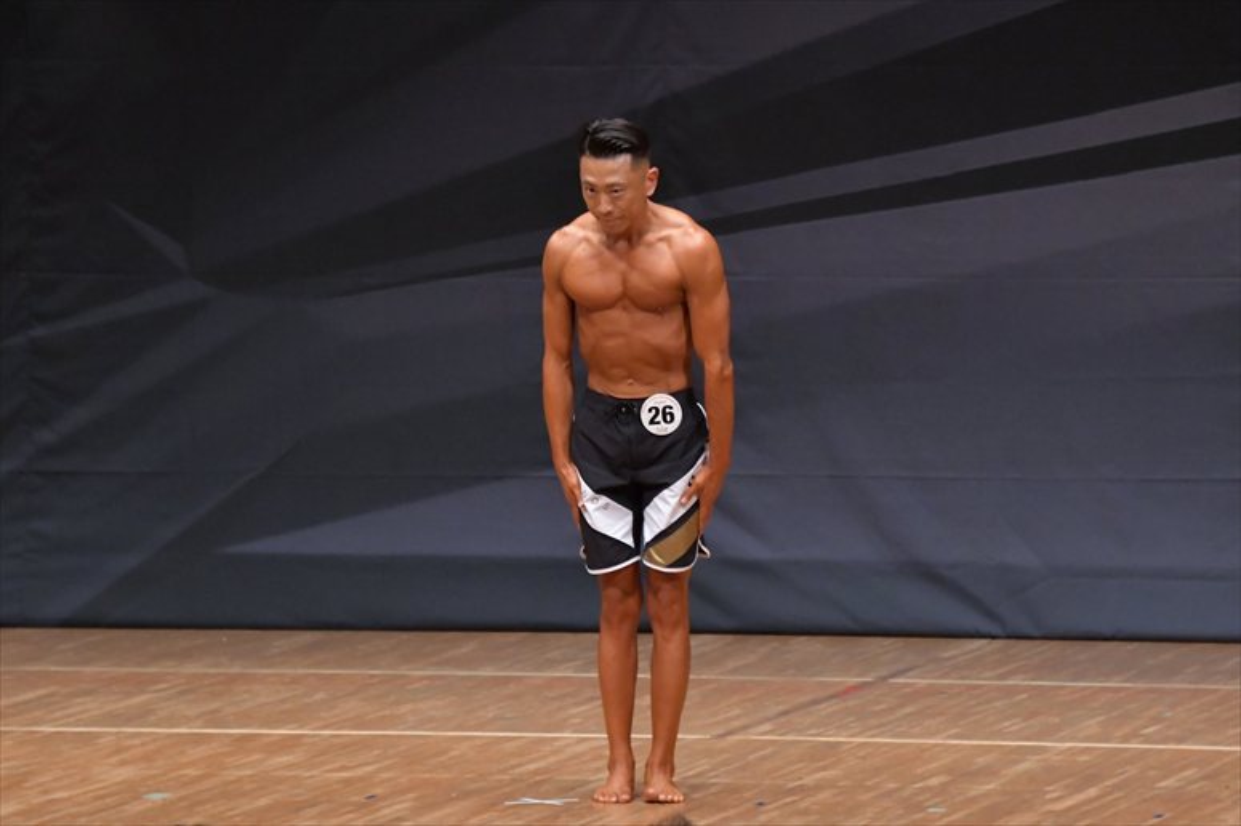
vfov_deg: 4.8
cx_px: 620
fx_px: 9820
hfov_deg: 7.2
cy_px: 413
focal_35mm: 285
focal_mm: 190
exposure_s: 1/400
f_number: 5.6
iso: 6400
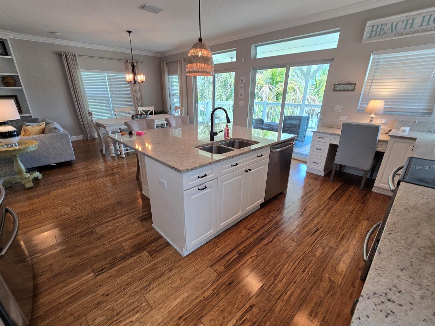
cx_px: 207
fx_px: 176
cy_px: 167
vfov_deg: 85.6
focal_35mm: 14
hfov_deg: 102.0
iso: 100
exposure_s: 1/60
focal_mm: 2.2
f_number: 2.2
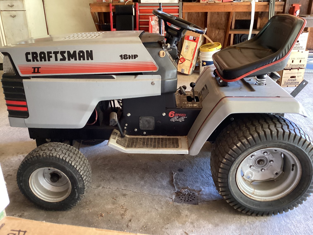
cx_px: 156
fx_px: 280
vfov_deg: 45.4
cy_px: 118
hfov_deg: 58.3
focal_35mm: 31
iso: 320
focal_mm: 3.3
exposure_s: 1/50
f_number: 2.4
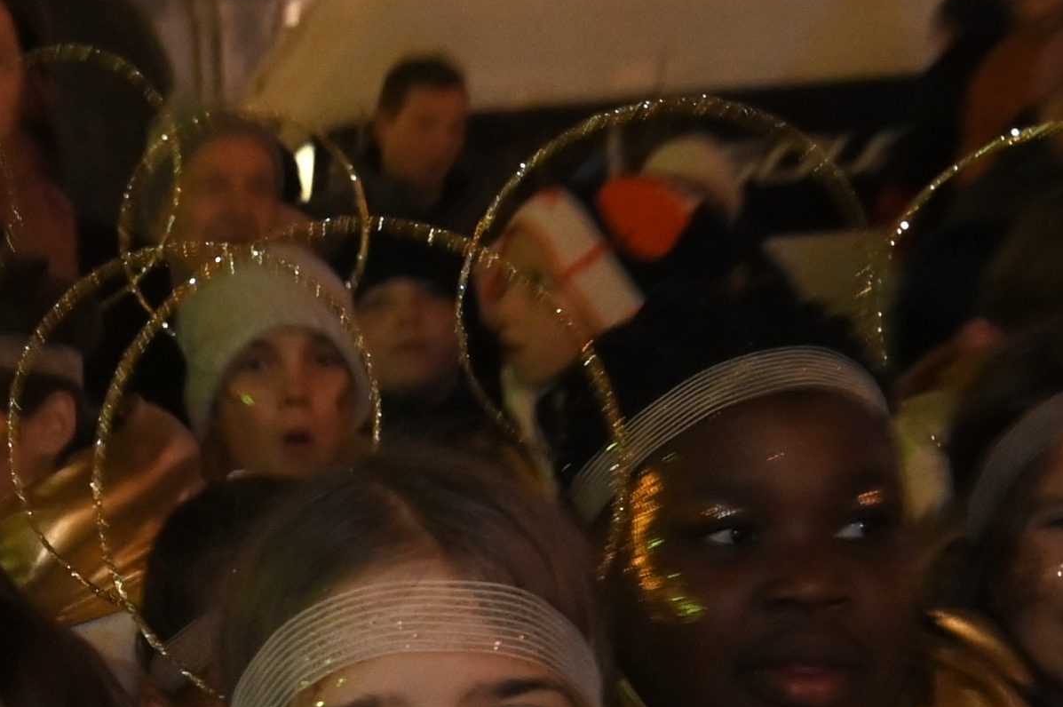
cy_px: 742
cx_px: -157
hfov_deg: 20.1
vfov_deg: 14.0
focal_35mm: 96
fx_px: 2832
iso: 2000
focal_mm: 19
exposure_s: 1/30
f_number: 3.5
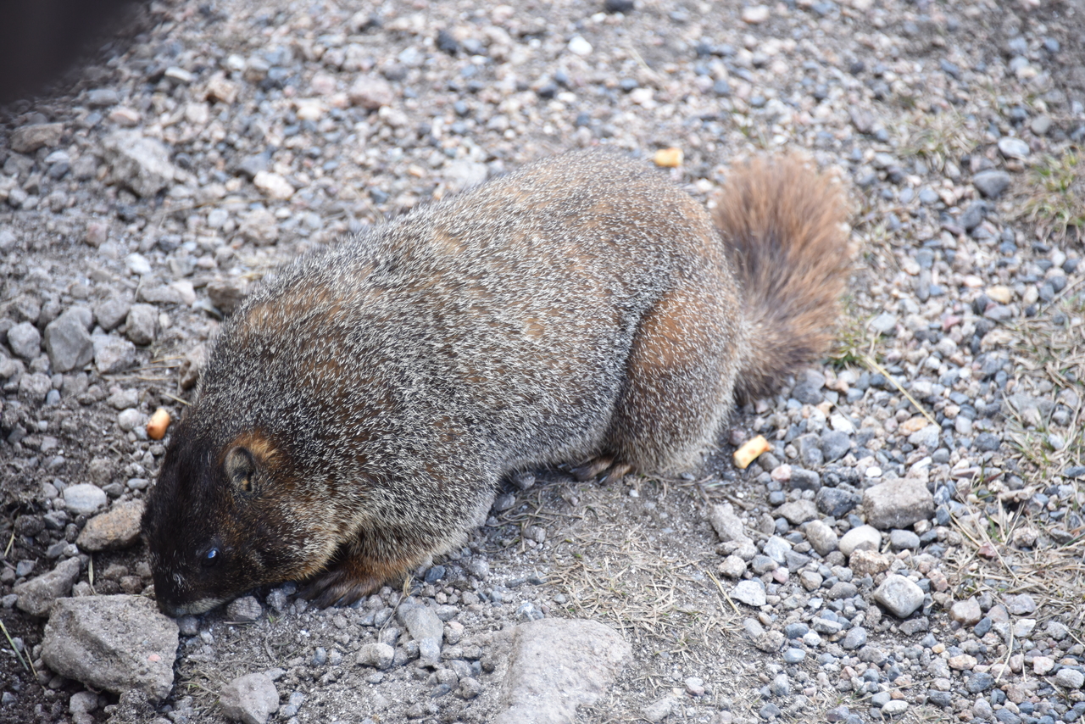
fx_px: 7536
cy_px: 362
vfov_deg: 5.5
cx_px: 542
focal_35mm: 250
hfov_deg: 8.2
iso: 1250
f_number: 5.6
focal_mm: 250
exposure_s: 1/500
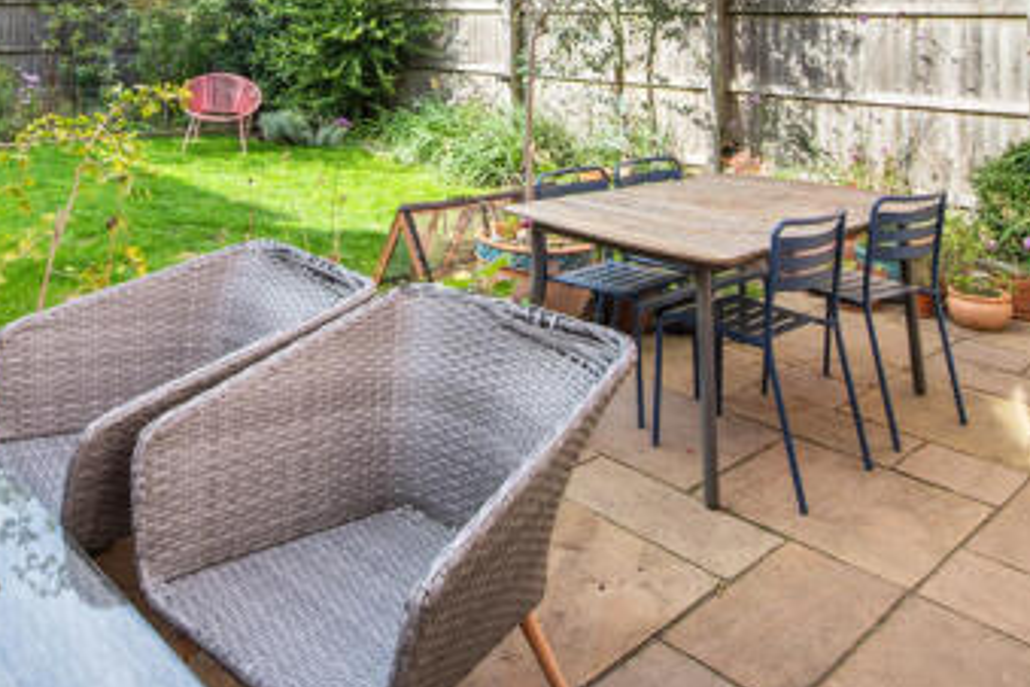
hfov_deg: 62.5
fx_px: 830
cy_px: 71
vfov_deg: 41.5
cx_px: 369
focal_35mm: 29
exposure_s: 1/80
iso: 100
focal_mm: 10
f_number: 8
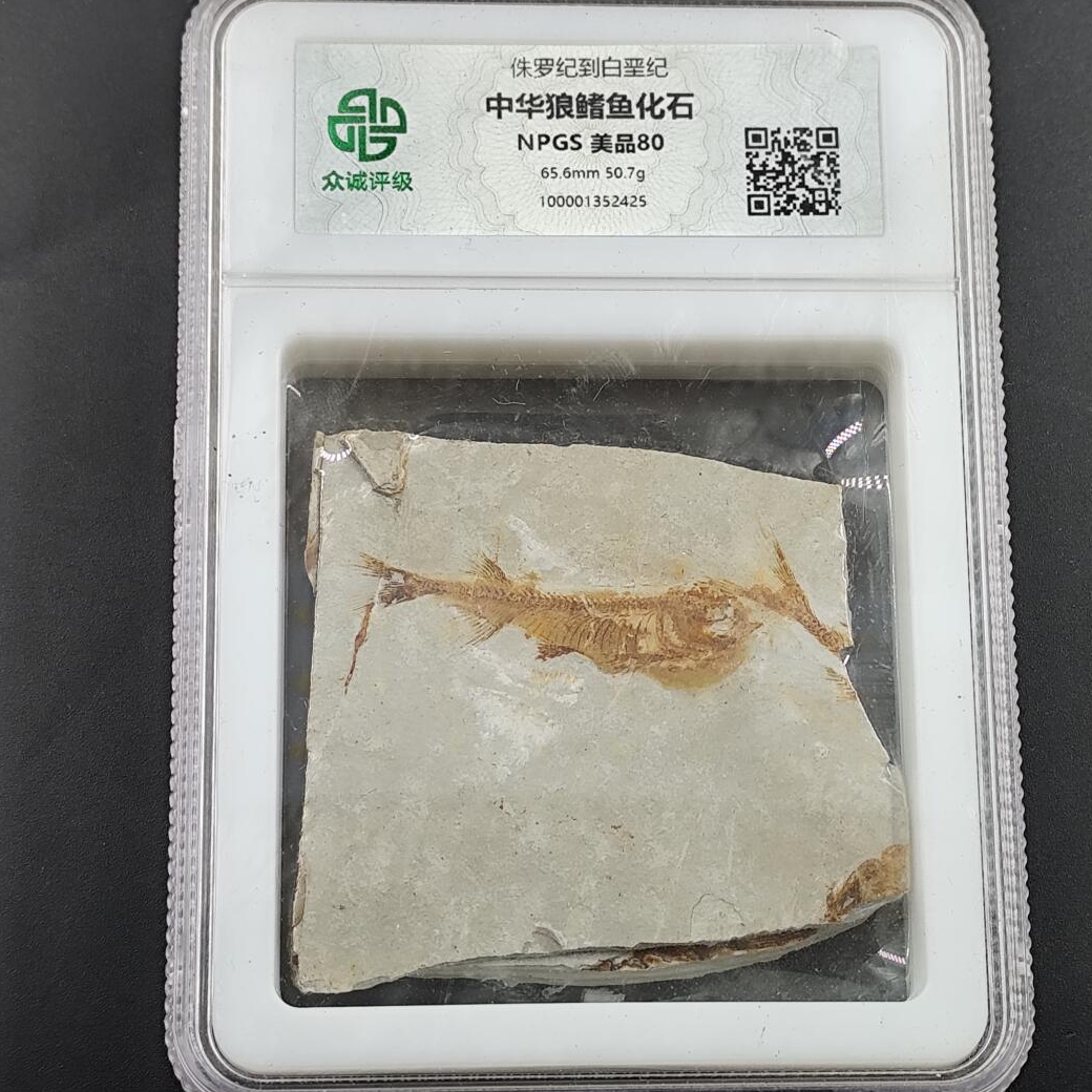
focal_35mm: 94
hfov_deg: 18.5
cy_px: 546
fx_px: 3355
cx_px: 648
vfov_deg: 18.5
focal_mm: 6.14
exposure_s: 1/100
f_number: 1.65
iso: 64
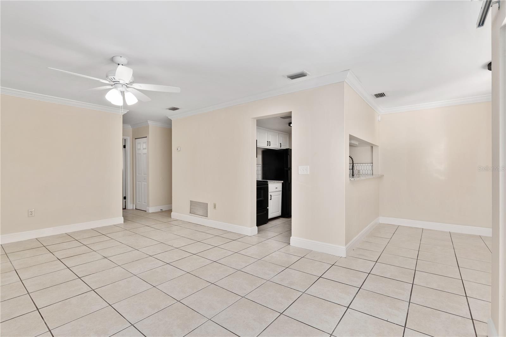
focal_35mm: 16
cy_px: 168
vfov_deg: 73.7
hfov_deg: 96.7
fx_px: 225
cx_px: 253
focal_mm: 16
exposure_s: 1/30
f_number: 7.1
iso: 320
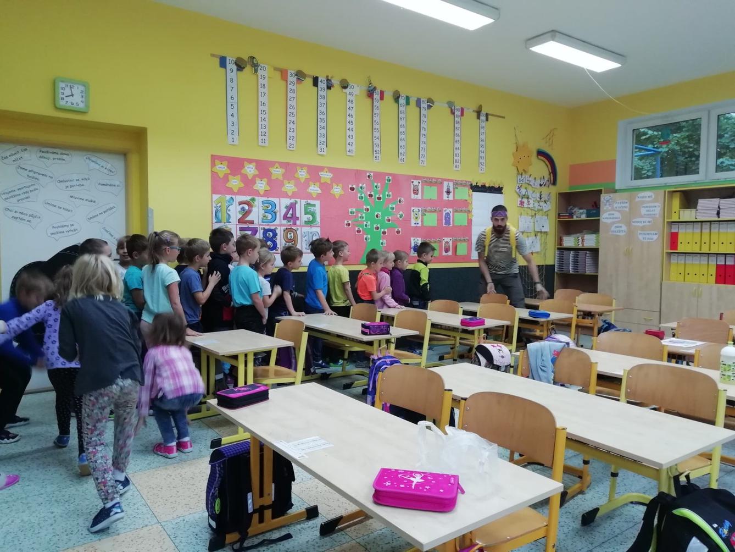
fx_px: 552
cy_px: 276
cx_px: 368
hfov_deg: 67.3
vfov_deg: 53.1
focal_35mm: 26
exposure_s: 1/33.3
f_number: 2.2
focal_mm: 3.46
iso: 125
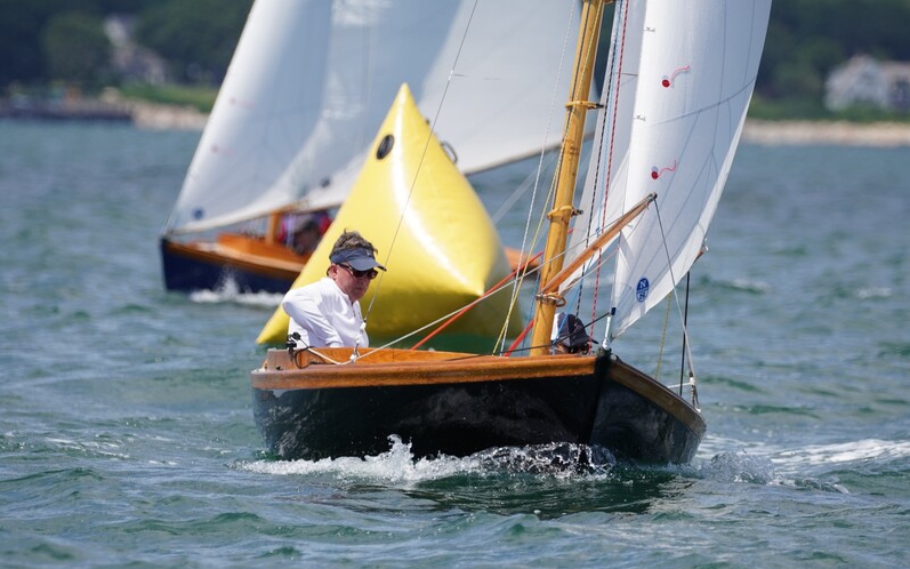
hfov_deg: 3.3
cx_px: 456
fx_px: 16008
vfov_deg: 2.0
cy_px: 285
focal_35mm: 646
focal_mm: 421
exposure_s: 1/1600
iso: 320
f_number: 6.3
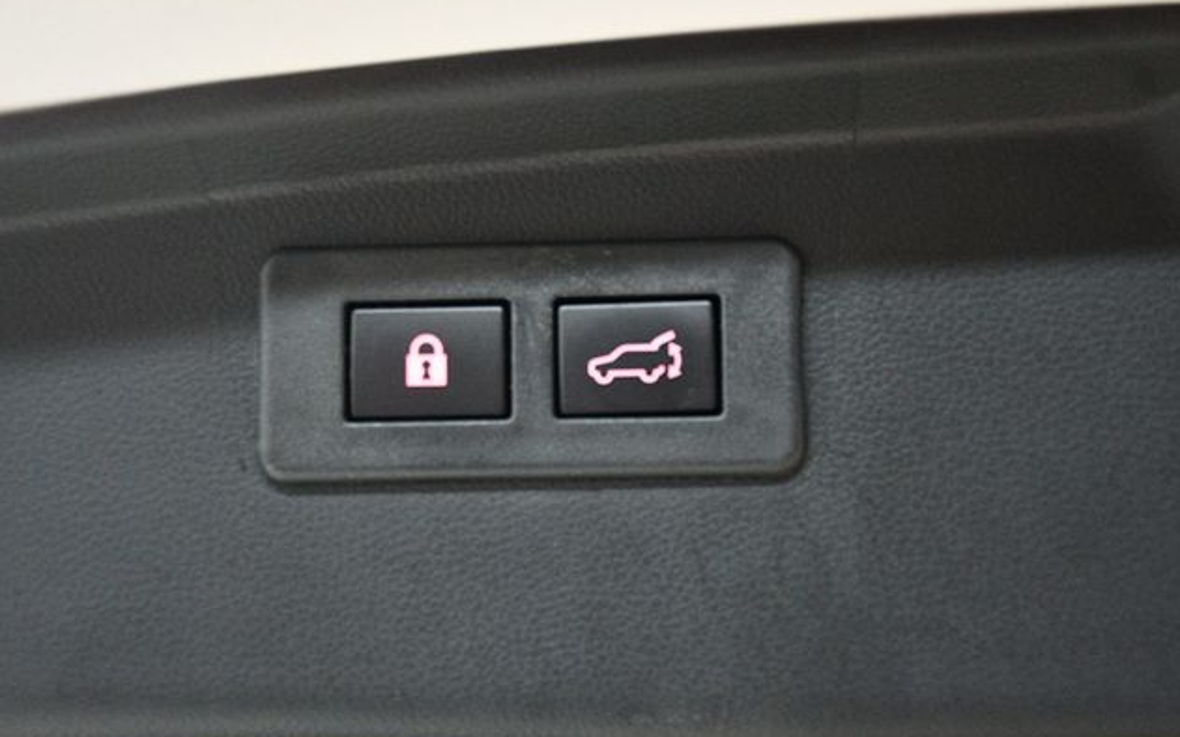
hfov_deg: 33.0
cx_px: 583
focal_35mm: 62
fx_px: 1993
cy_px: 378
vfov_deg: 20.9
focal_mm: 40
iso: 5000
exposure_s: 1/60
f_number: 4.5
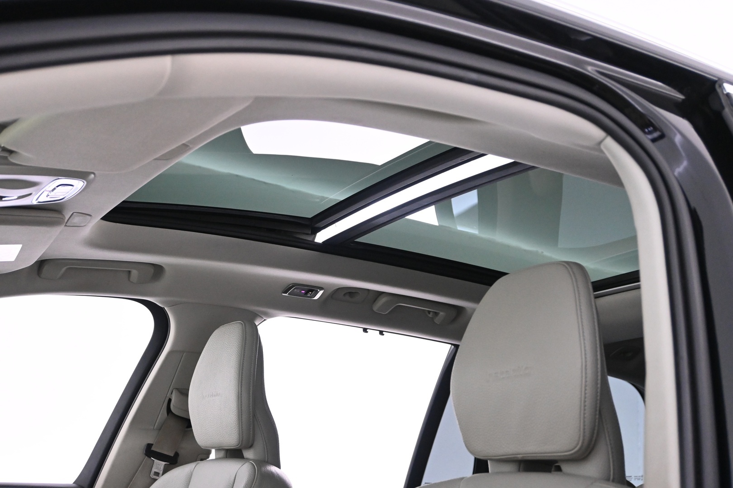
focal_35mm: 42
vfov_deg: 31.9
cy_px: 244
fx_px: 855
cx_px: 366
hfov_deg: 46.4
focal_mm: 28
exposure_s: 1/30
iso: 3200
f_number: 4.5
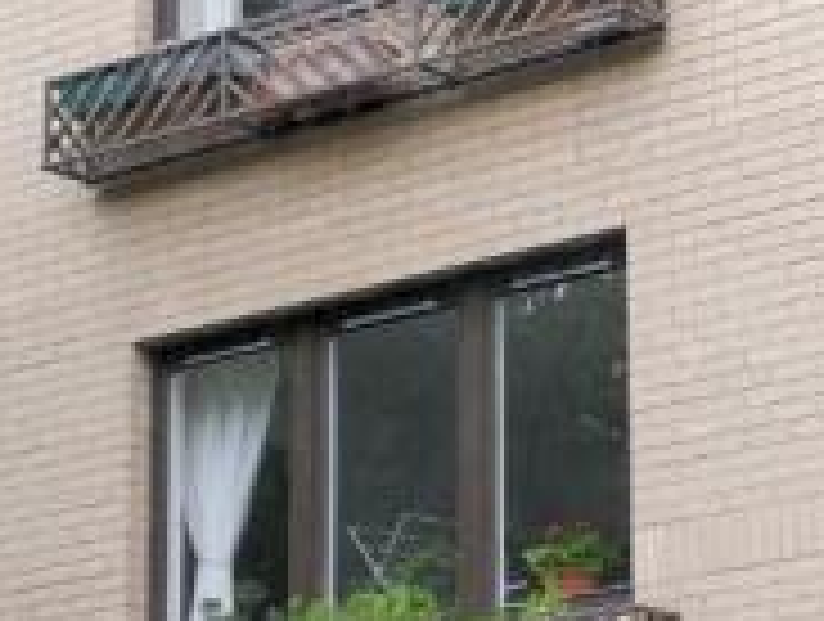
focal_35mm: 134
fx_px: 3196
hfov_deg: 13.5
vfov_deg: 11.1
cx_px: 1355
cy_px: 488
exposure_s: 1/125
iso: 200
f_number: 4
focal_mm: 12
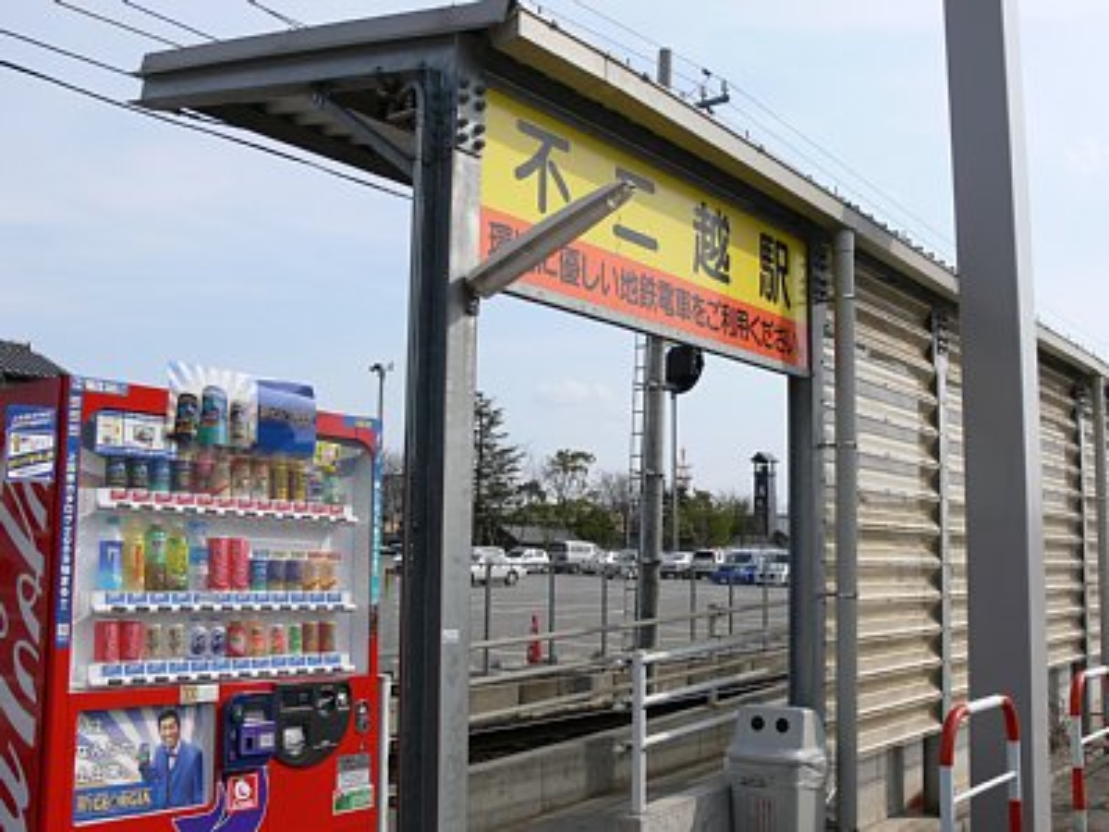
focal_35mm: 35
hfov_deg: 52.6
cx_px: 554
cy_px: 416
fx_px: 1121
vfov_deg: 40.7
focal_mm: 7.5
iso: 80
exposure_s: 1/400
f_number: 5.6
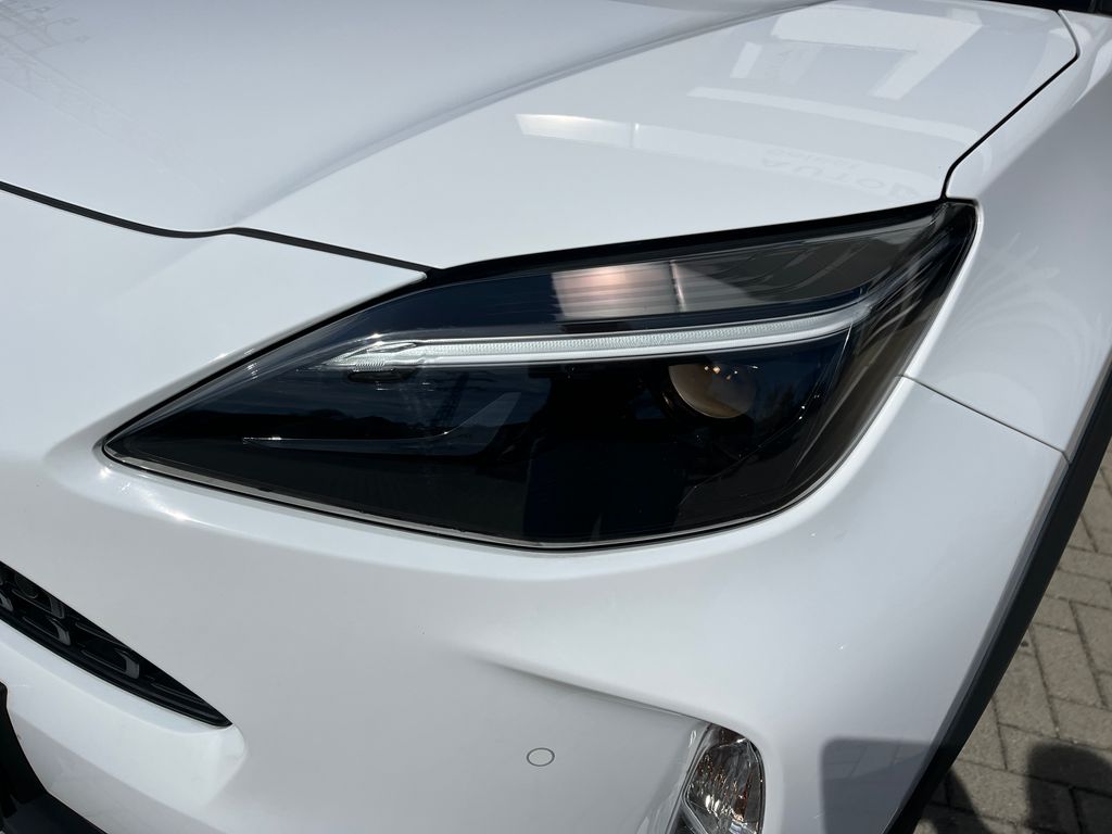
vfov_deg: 53.1
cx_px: 556
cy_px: 417
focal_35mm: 26
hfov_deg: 67.3
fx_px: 835
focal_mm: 5.1
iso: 50
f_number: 1.6
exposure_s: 1/15152
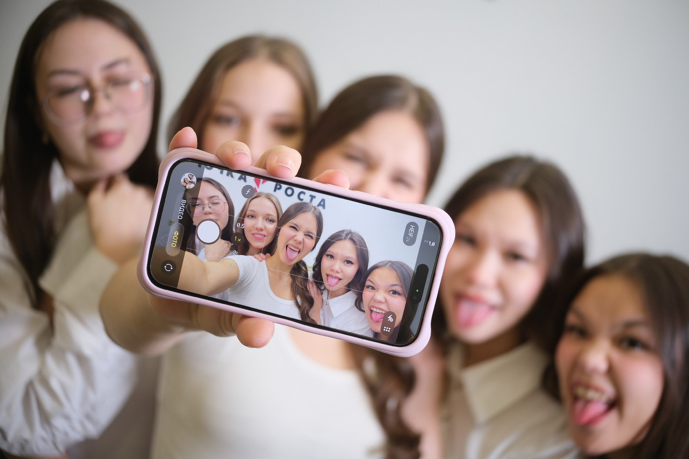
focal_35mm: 41
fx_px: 785
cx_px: 344
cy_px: 230
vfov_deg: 32.6
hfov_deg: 47.4
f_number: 2.8
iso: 400
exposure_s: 1/125
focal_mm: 27
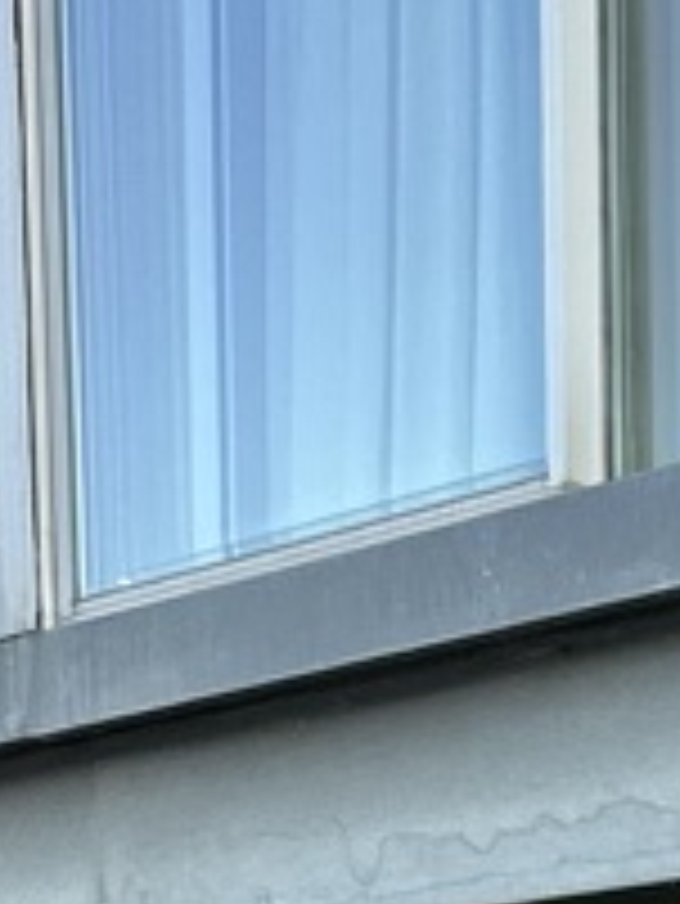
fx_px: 3192
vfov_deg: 13.4
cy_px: 1925
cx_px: 1333
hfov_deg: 11.1
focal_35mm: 122
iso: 64
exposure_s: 1/227
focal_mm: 6.76
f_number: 1.78
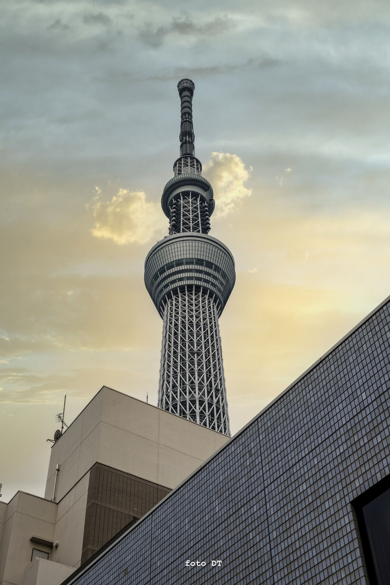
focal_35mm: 46
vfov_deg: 42.7
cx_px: 195
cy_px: 292
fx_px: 747
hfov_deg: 29.2
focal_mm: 46
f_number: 13
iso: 125
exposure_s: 1/200
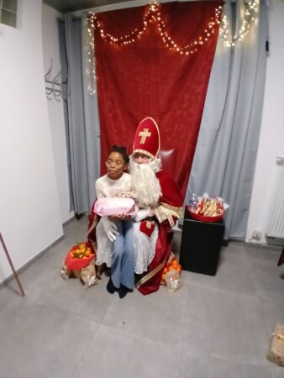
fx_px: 186
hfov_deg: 74.8
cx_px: 142
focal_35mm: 17
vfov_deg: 91.0
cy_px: 189
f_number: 2.2
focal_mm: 1.4
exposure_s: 1/14.3
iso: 1000
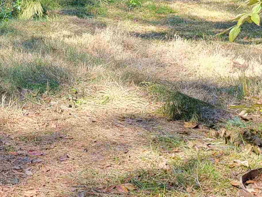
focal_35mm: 81
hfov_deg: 19.9
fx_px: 613
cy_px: -94
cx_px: -162
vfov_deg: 16.6
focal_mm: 6.7
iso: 16
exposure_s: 1/159
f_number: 1.8
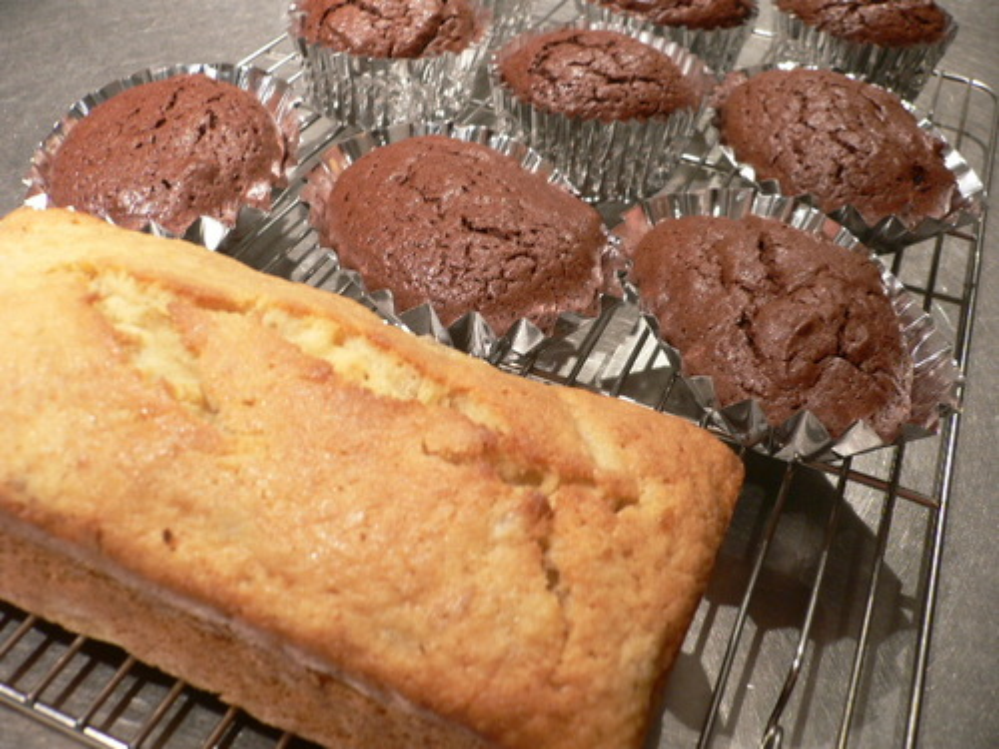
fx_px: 1010
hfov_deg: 52.6
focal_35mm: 35
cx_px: 500
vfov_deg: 40.7
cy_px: 374
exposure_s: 1/13
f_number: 2.8
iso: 100
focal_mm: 5.8
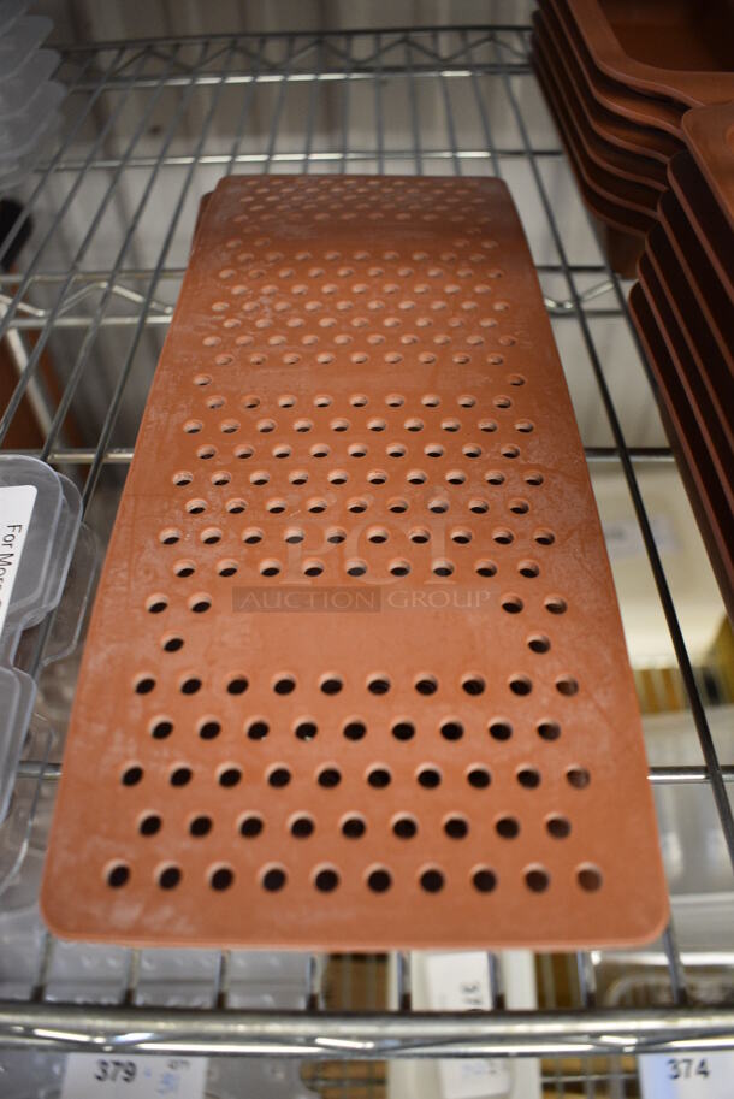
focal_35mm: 27
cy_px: 550
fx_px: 824
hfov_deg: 48.0
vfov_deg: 67.3
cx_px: 367
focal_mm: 18
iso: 1400
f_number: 4
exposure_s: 1/60
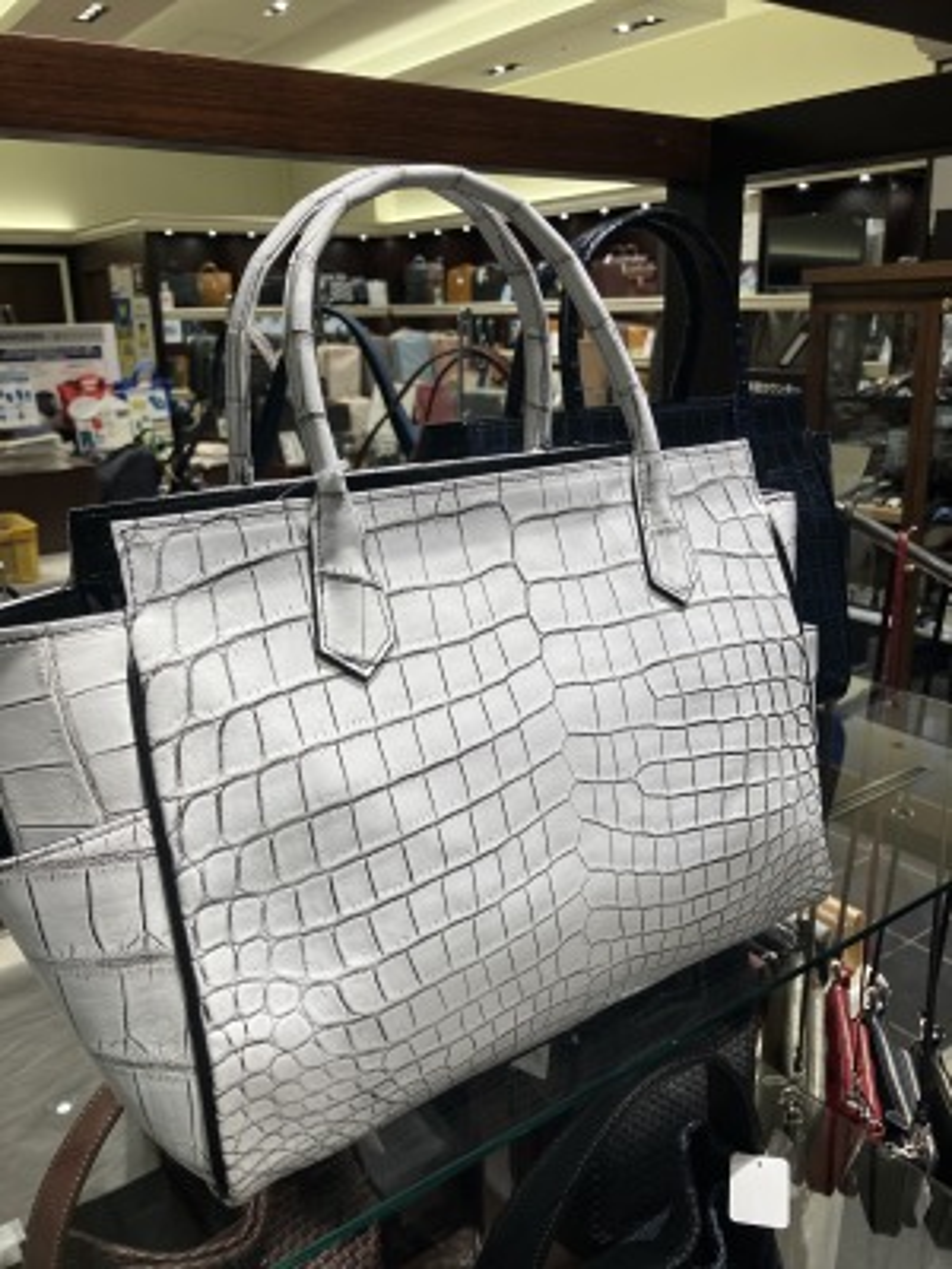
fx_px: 1027
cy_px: 634
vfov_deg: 63.4
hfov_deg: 49.7
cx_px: 476
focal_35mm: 28
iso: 64
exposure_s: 1/100
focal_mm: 3.99
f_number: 1.8
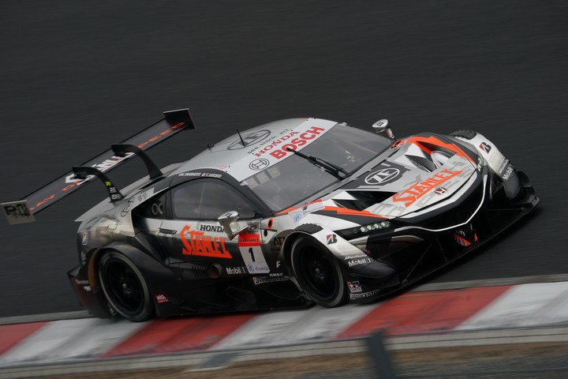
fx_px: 6311
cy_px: 190
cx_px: 284
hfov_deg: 5.2
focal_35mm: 400
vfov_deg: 3.4
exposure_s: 1/250
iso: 320
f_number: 10
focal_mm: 400
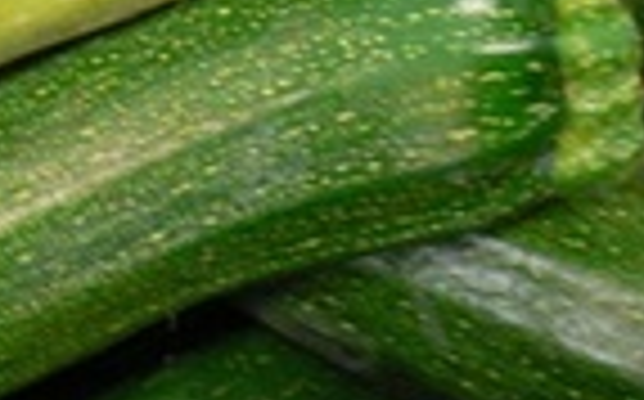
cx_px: -86
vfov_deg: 8.4
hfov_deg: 13.5
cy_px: -173
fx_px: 2665
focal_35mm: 152
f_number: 3.1
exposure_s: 1/13
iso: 200
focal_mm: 6.8
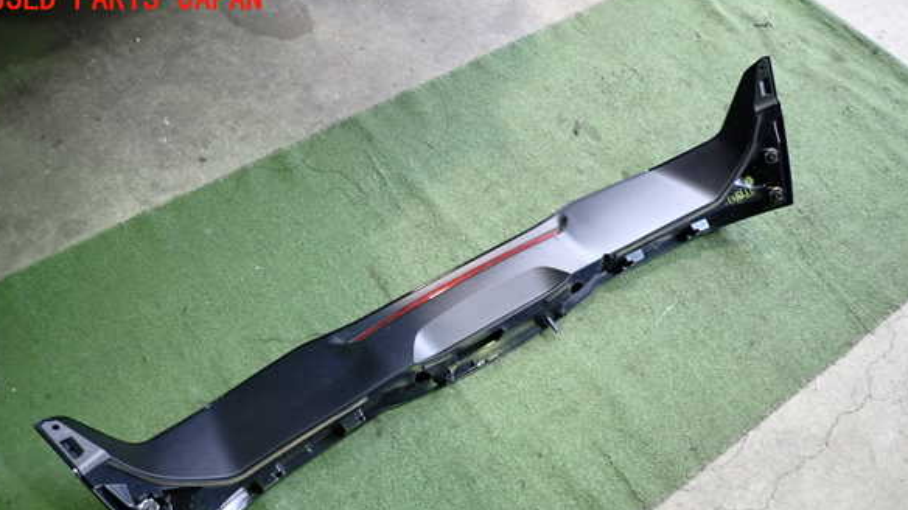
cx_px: 446
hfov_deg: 67.9
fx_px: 674
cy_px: 330
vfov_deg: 41.0
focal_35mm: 28
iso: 250
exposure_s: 1/30
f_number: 2
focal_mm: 4.5
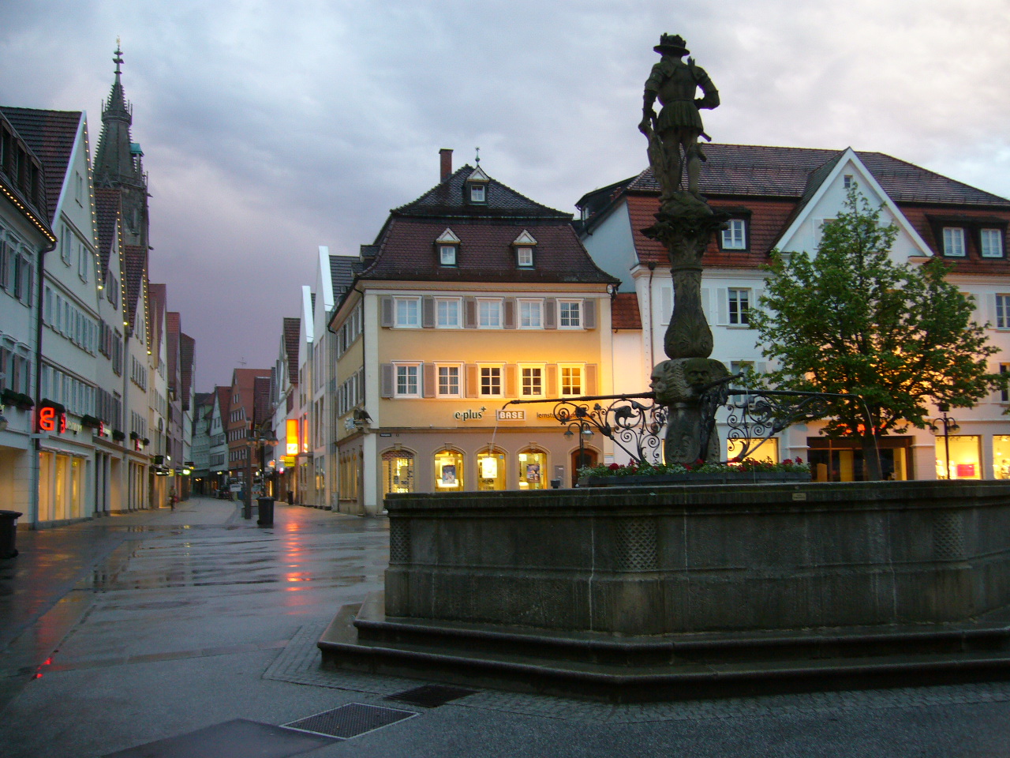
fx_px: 1021
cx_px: 505
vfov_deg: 40.7
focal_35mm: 35
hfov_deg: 52.6
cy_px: 379
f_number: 2.8
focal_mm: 5.8
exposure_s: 1/15
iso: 125
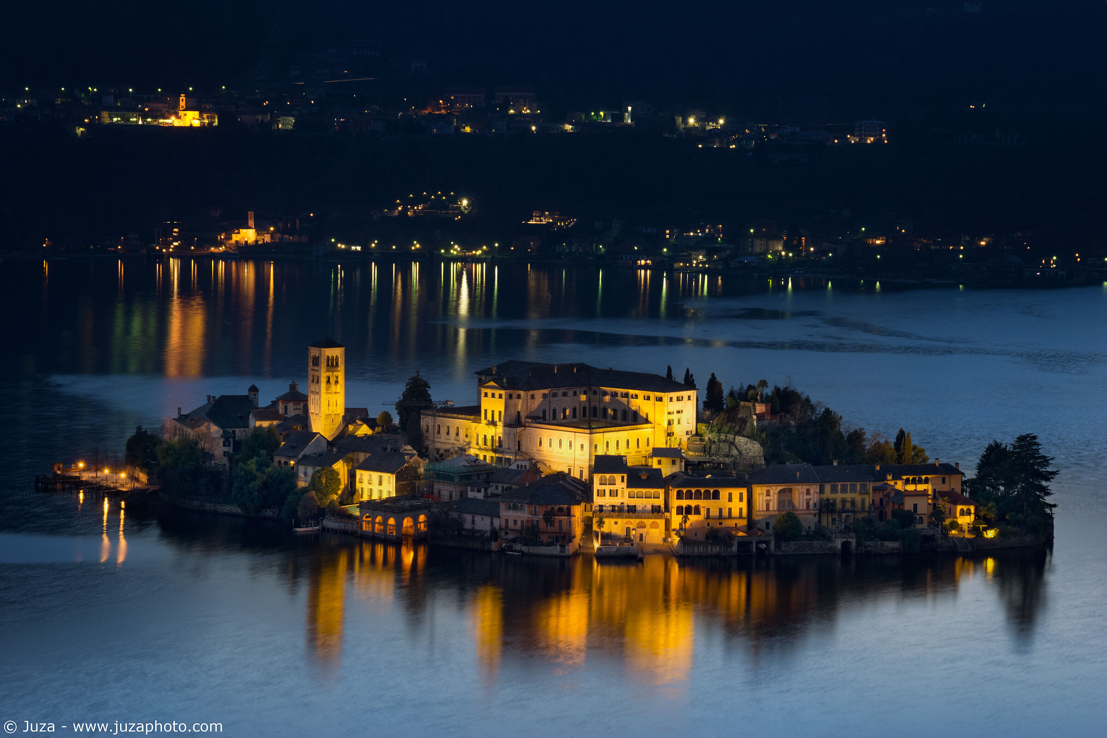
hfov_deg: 20.3
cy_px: 369
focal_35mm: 100
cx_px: 554
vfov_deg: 13.6
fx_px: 3090
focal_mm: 67
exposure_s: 8
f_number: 8
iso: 100
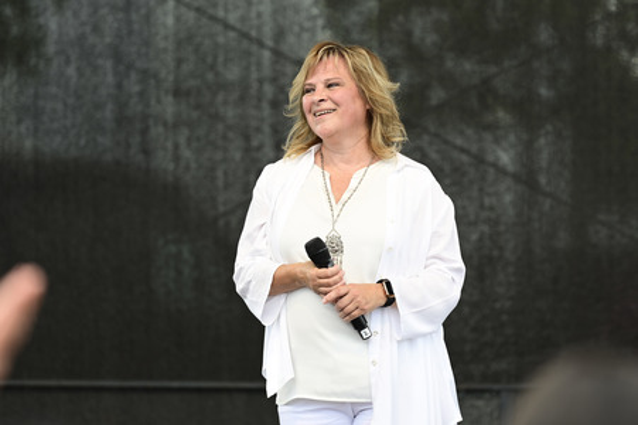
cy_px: 212
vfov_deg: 7.6
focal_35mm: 180
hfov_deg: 11.4
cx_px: 319
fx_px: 3188
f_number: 2.8
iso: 100
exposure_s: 1/250
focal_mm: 180
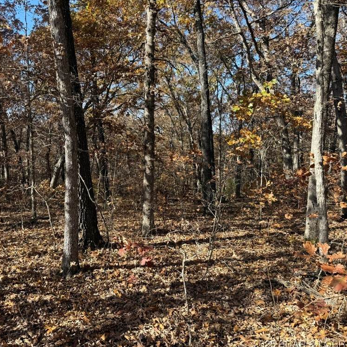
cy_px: 177
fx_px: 329
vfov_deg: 55.6
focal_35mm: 29
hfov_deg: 55.1
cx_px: 134
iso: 80
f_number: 1.78
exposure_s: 1/1075
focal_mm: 6.76
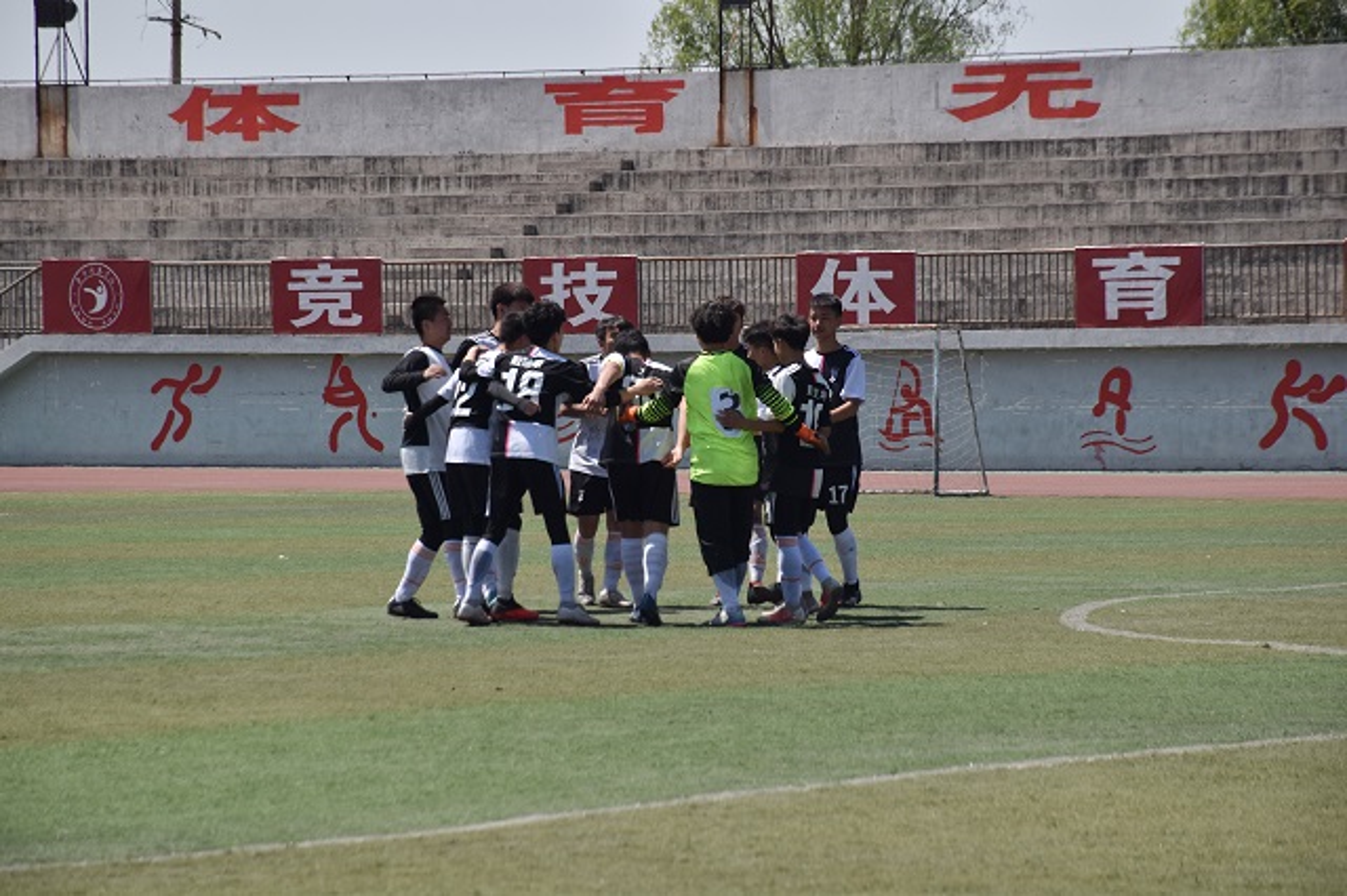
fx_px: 7853
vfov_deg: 6.5
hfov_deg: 9.8
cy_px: 448
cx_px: 674
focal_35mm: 210
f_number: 9
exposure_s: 1/1000
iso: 160
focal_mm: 140
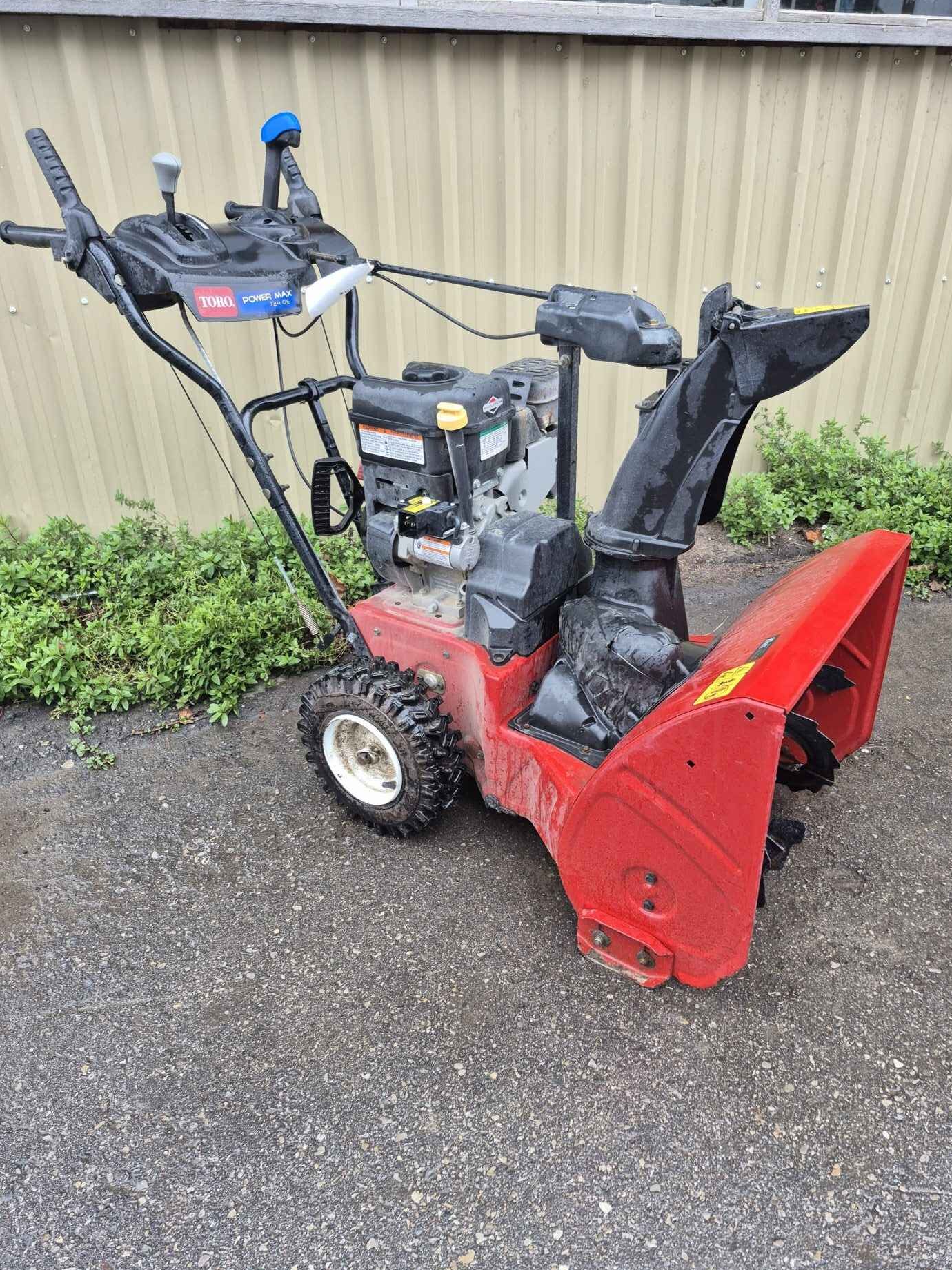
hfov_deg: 56.8
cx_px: 496
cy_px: 649
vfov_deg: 71.6
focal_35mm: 24
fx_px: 880
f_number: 1.8
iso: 125
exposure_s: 1/180
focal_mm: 5.4
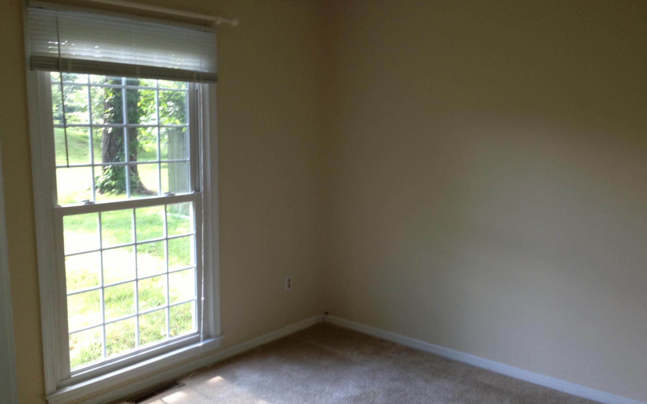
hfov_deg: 54.0
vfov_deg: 35.3
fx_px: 635
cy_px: 220
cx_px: 322
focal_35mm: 36
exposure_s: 1/60
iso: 100
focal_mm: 4.13
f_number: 2.4
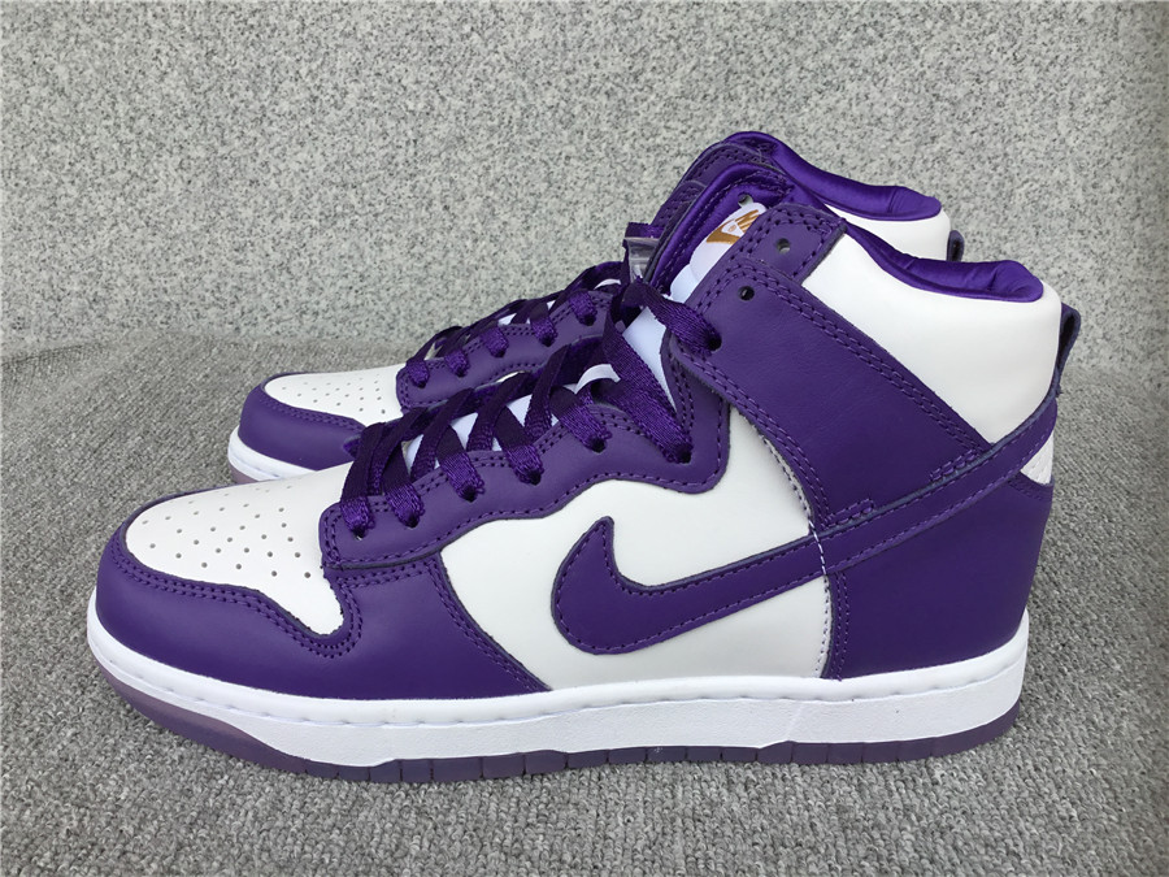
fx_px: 1047
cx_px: 584
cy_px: 438
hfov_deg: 58.4
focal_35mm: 31
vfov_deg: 45.4
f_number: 2.4
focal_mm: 3.3
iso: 25
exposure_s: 1/260
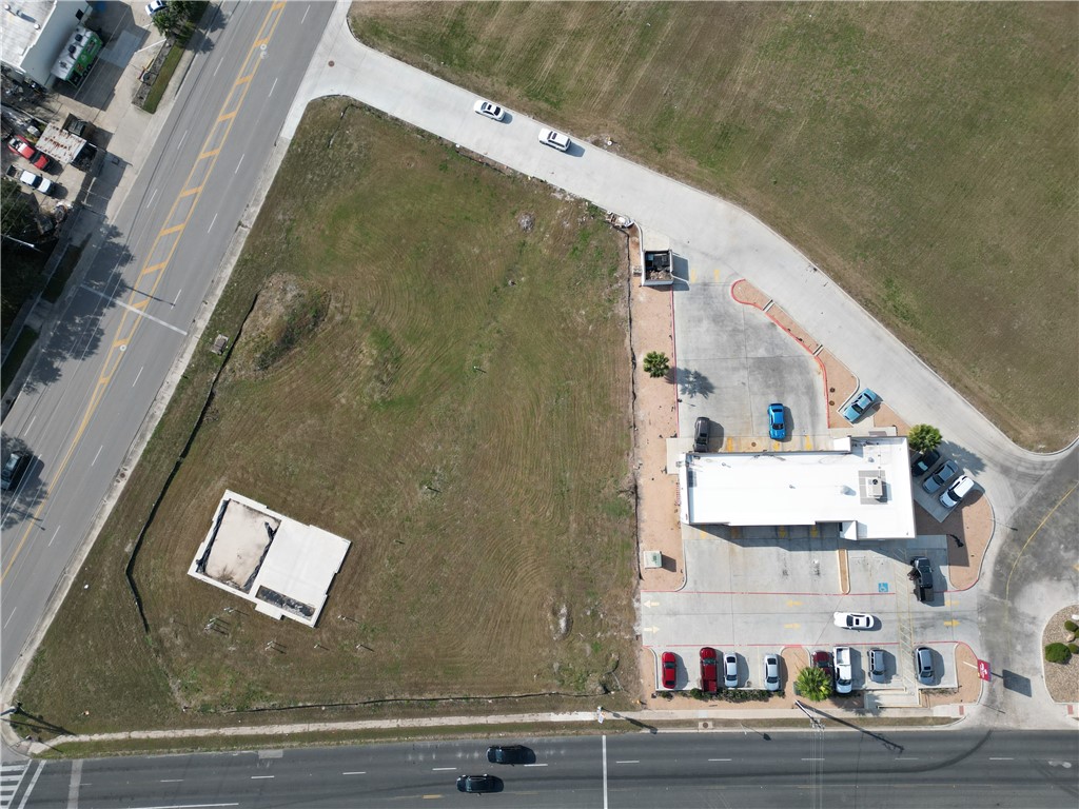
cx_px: 540
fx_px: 748
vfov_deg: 56.8
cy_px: 404
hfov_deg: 71.6
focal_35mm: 24
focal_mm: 6.72
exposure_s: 1/2500
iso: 140
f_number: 1.7
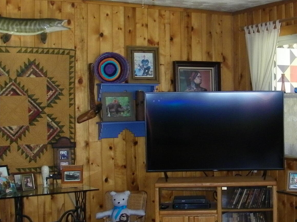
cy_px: 118
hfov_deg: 30.2
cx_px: 226
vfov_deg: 23.3
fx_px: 541
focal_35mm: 63
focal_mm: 5
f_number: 3.5
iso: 100
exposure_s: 1/30
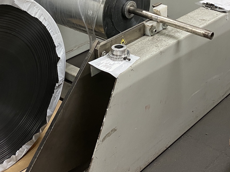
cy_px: 13
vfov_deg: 23.3
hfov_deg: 31.7
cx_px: 120
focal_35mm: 61
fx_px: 405
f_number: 1.8
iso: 160
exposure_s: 1/50
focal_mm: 4.25
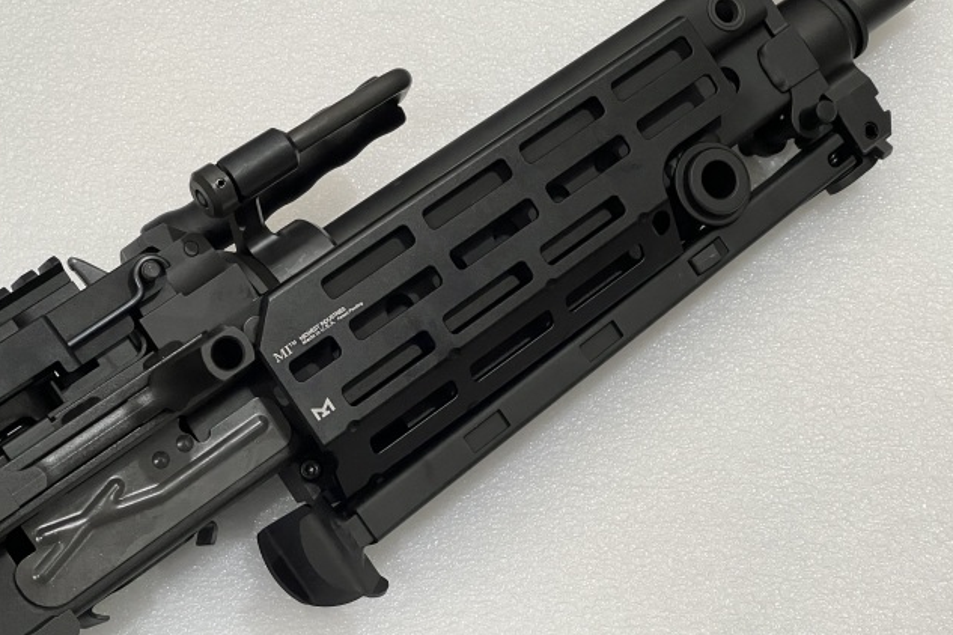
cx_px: 477
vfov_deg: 16.9
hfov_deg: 25.1
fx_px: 2144
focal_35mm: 81
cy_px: 286
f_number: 2.8
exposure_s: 1/50
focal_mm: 9
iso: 400
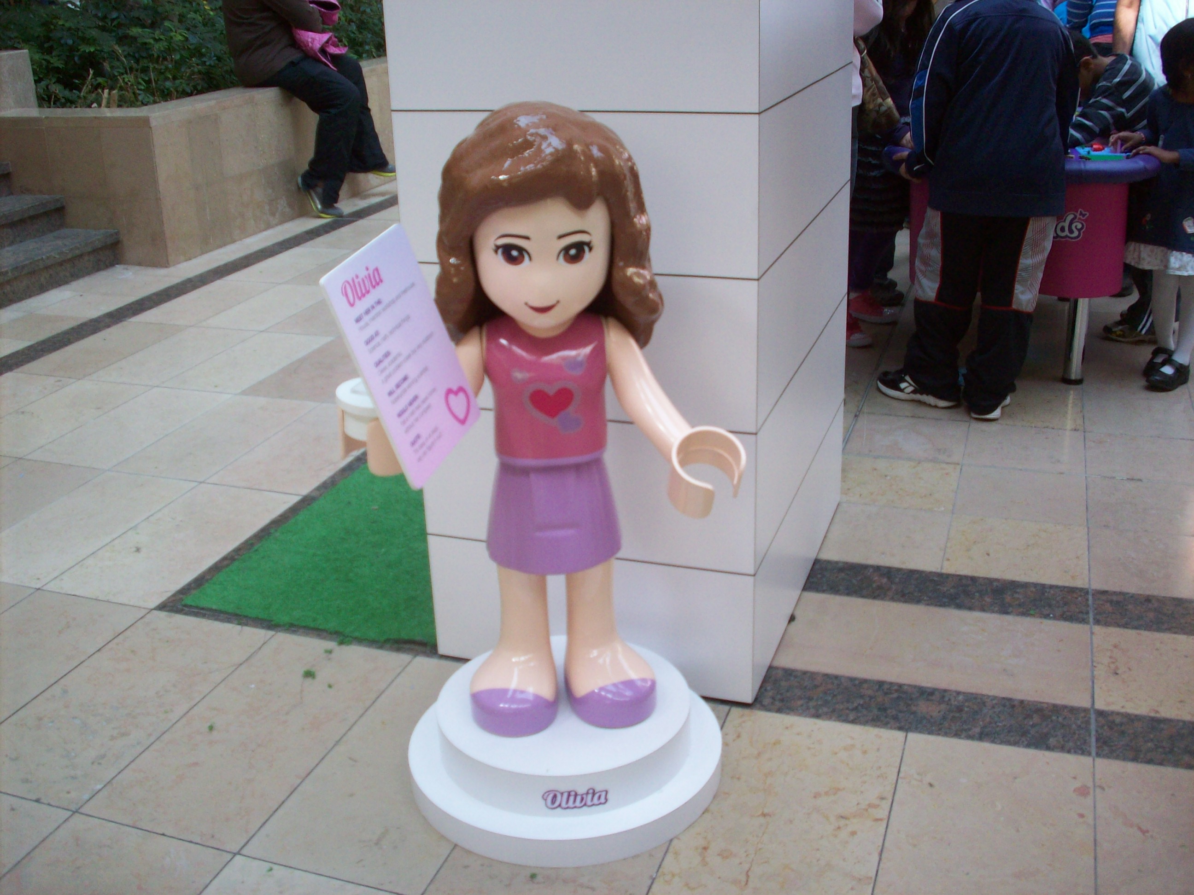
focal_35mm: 37
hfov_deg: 50.1
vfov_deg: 38.7
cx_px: 597
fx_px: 1276
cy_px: 448
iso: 90
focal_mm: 6.2
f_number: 2.8
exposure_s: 1/64
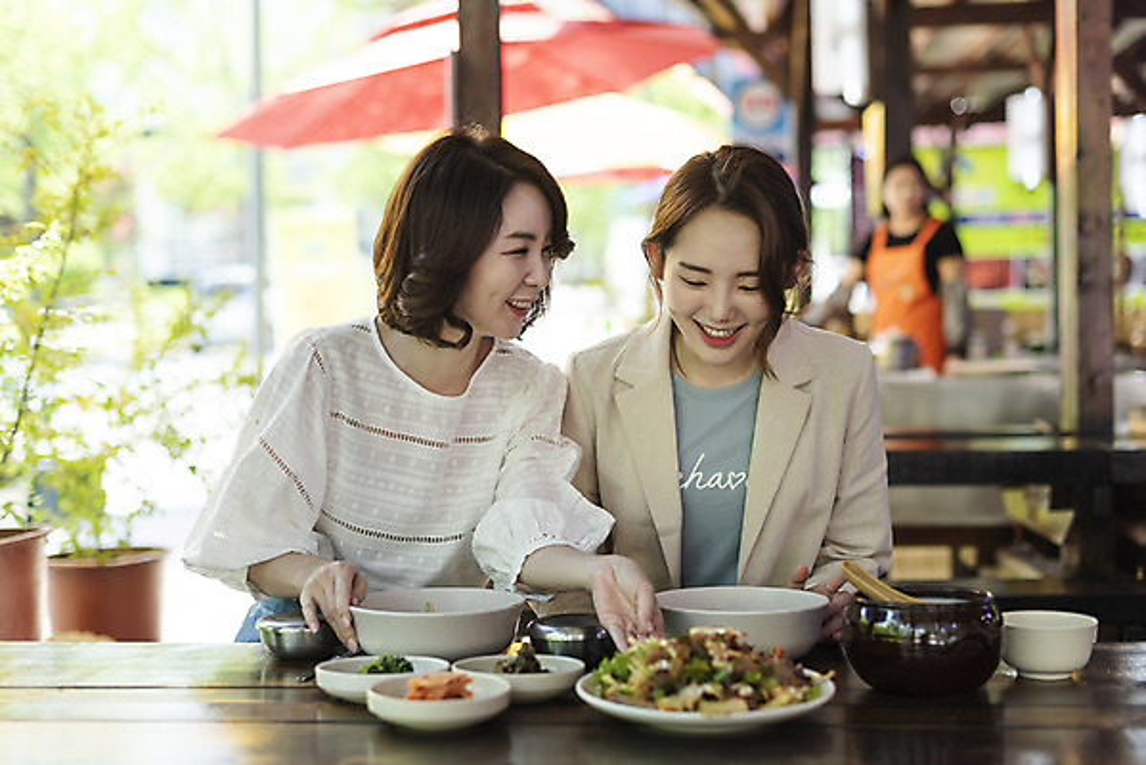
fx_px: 1592
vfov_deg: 27.0
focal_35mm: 50
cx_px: 573
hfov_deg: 39.6
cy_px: 382
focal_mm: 50
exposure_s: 1/2000
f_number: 2.2
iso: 400
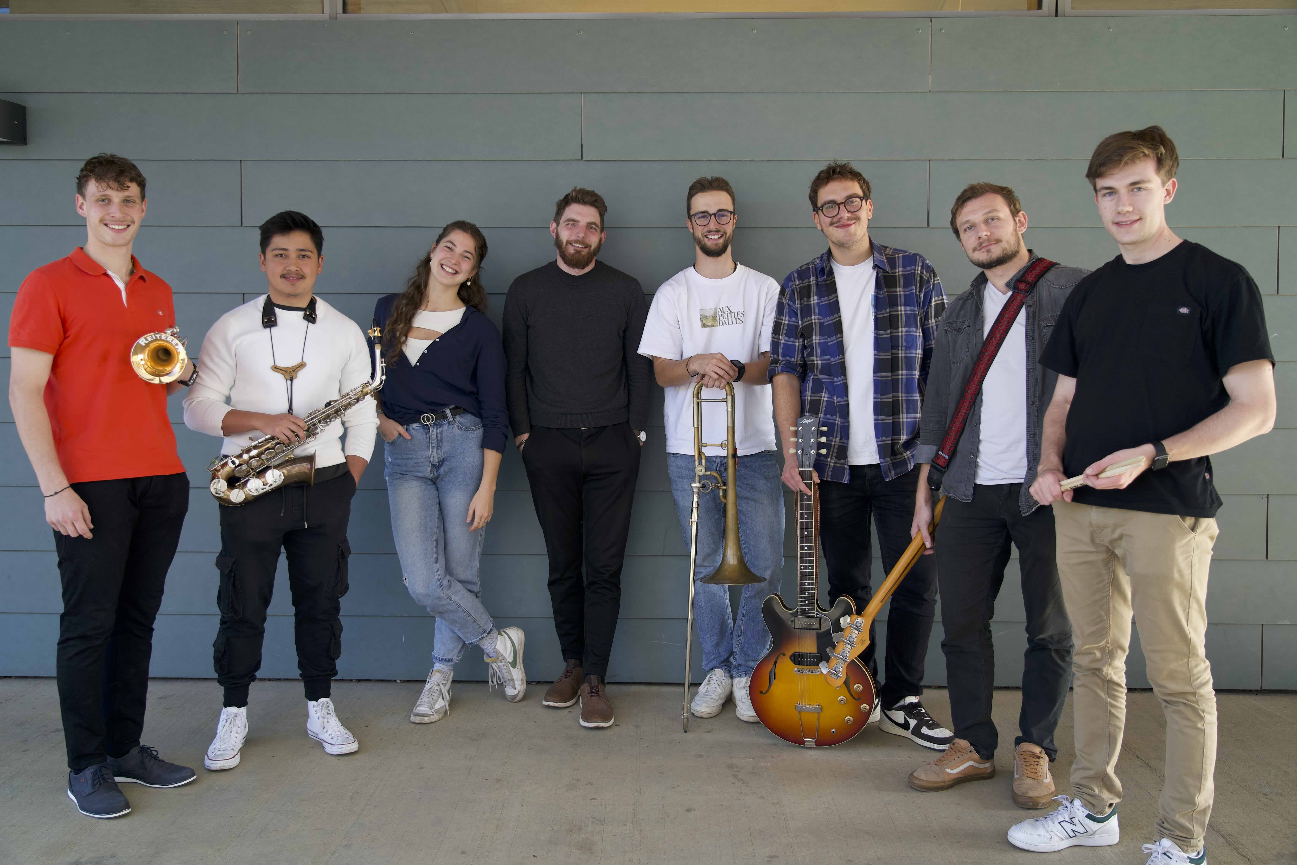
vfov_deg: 42.3
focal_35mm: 31
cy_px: 432
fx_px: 1117
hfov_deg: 60.3
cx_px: 648
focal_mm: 31
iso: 250
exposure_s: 1/50
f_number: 4
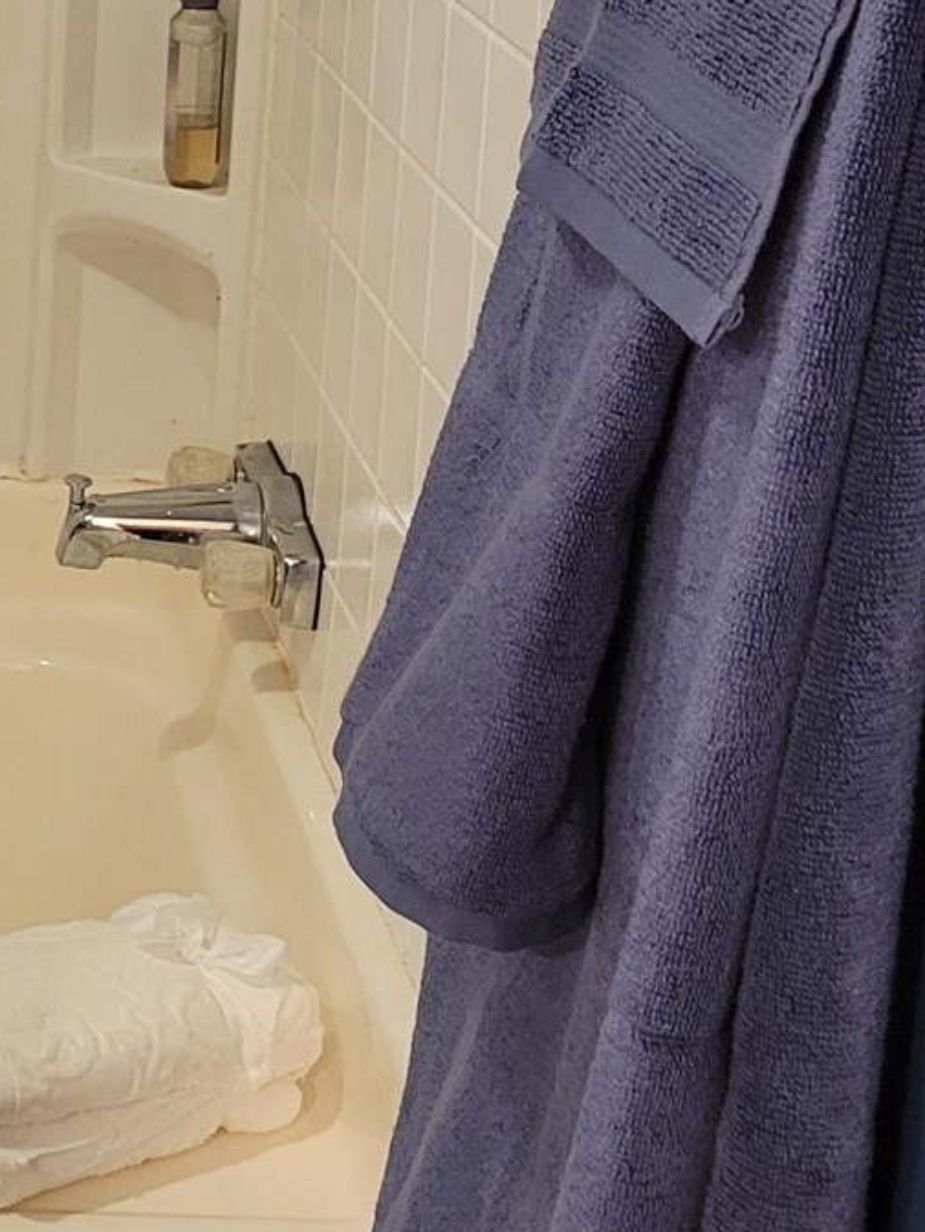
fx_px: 3170
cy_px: 317
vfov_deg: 21.8
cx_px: -225
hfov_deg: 15.9
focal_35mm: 89
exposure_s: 1/40
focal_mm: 5.4
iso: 320
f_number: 1.8
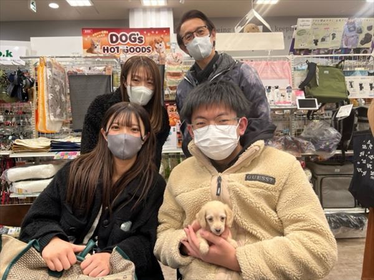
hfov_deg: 67.3
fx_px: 281
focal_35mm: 26
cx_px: 187
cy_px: 140
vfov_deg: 53.1
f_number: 1.5
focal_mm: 5.7
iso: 64
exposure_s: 1/100
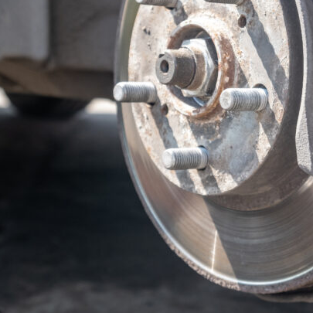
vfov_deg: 17.1
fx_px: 1033
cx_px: 264
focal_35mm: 101
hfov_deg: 17.0
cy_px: 61
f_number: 5.6
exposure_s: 1/320
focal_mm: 31.5
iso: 640
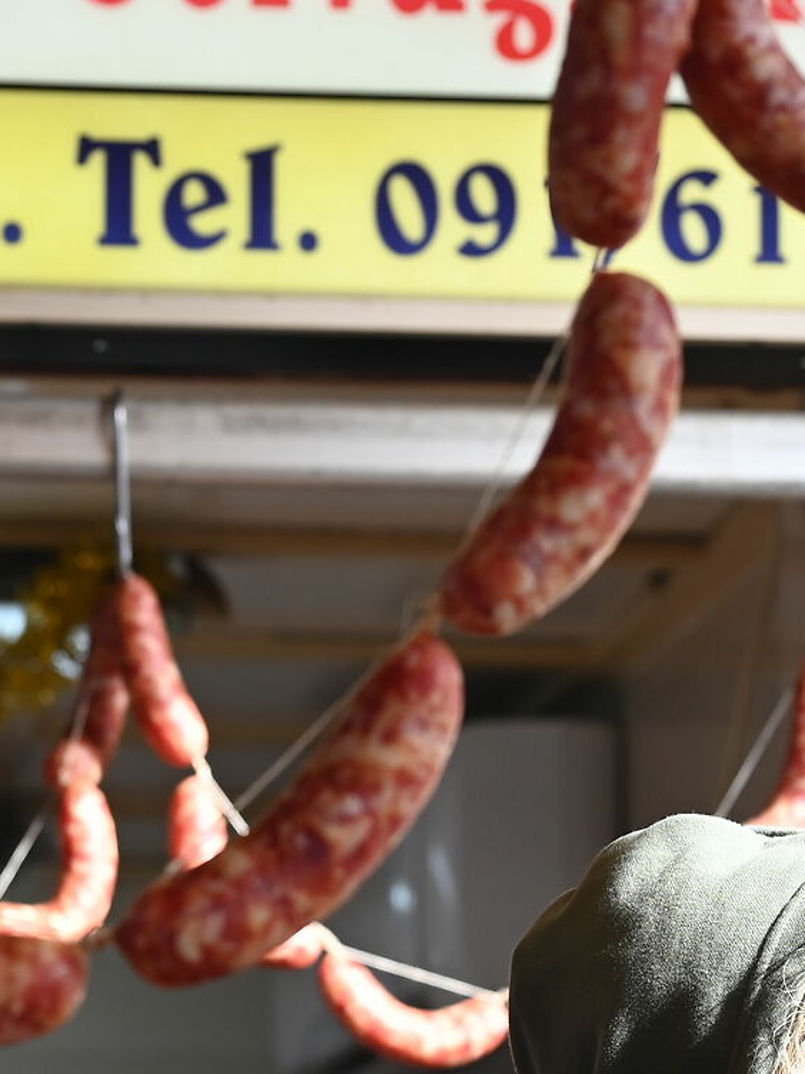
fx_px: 5335
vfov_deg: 11.4
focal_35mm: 172
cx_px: 144
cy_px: 982
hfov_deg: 8.6
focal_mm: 56
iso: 250
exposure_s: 1/160
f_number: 4
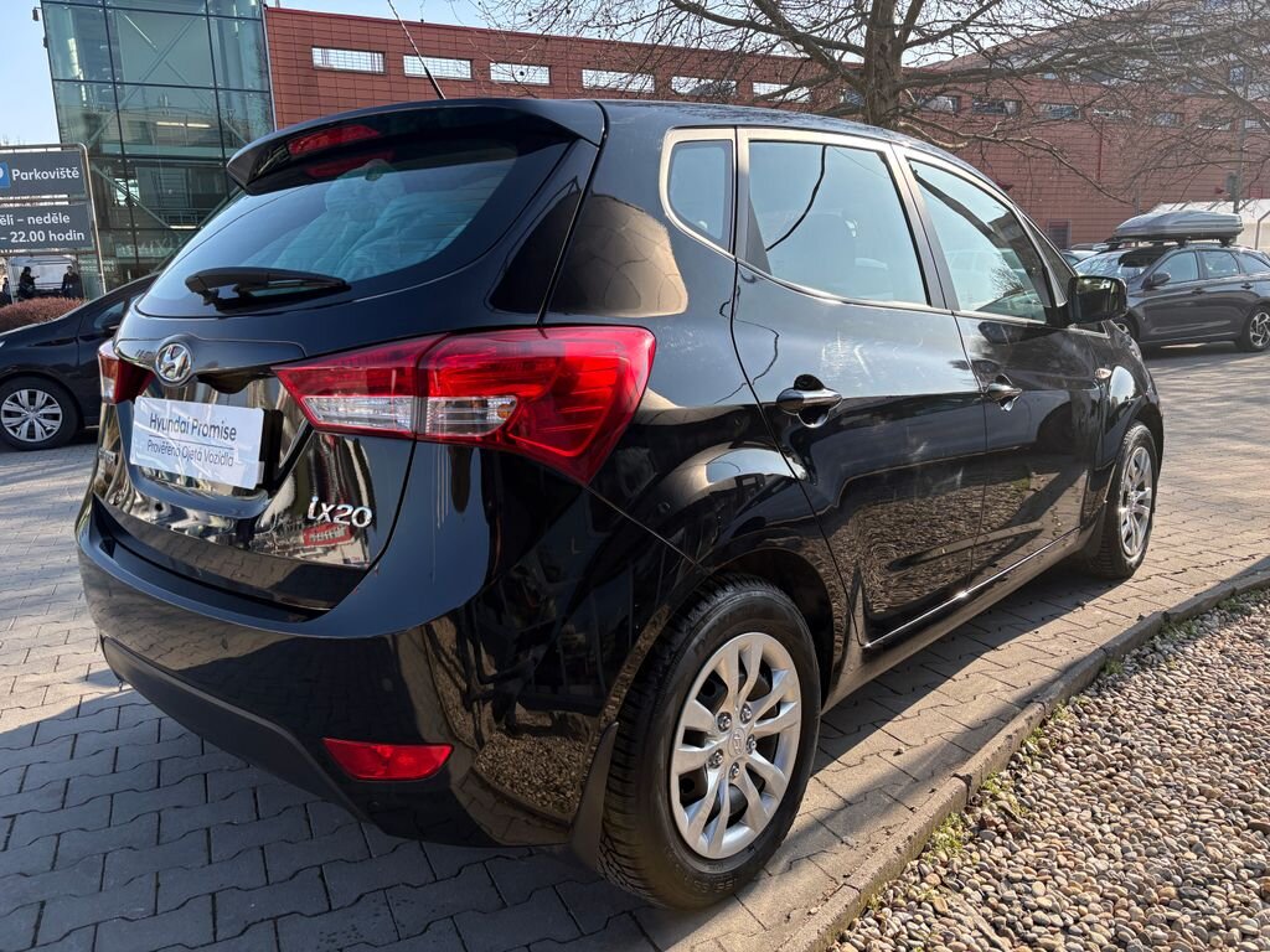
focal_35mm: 26
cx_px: 635
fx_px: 954
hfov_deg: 67.3
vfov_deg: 53.1
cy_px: 476
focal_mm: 5.96
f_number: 1.6
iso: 50
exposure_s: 1/1484
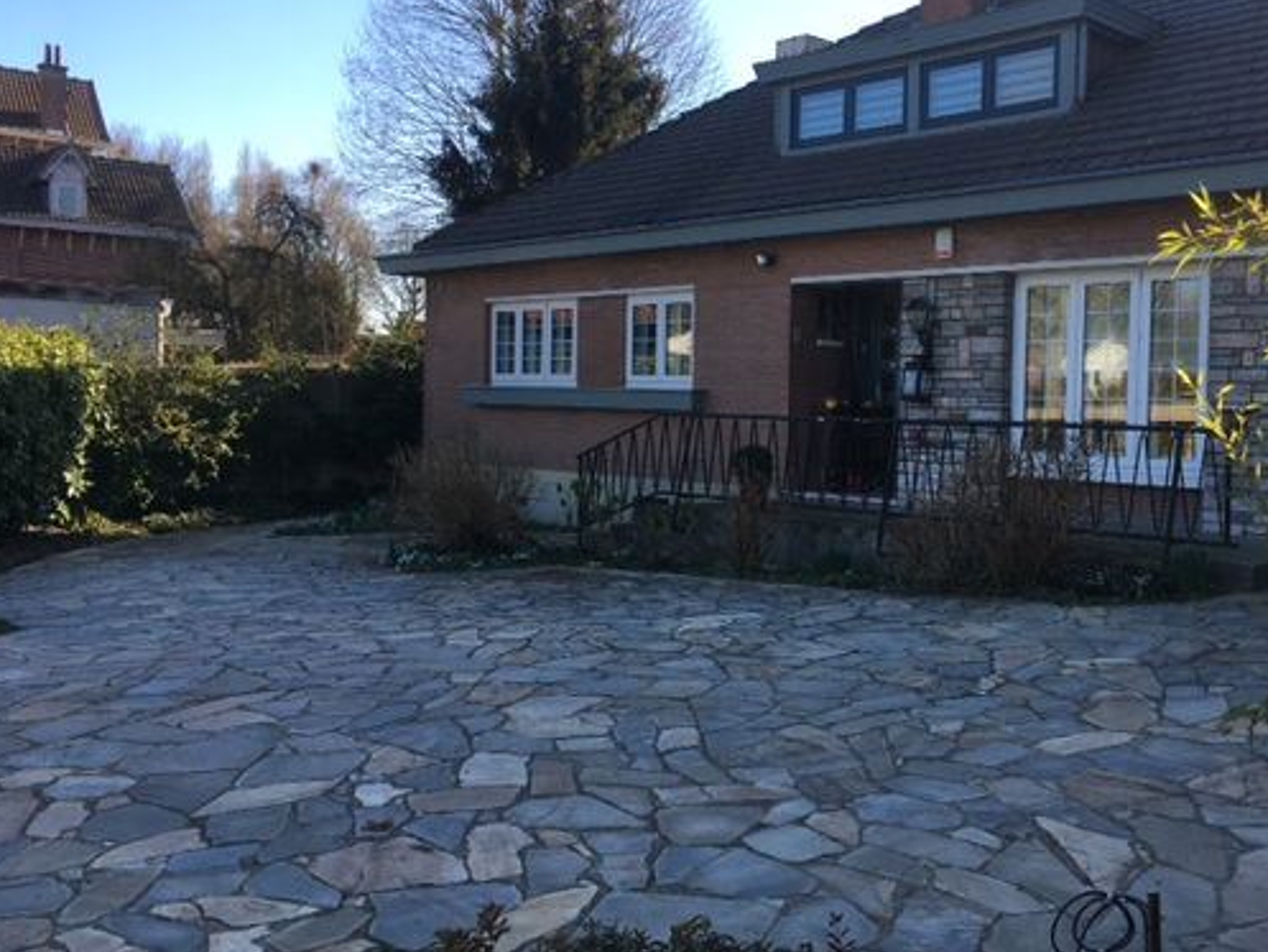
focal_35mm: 35
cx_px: 750
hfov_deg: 52.3
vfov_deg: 40.7
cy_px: 424
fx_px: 1282
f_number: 2.2
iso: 25
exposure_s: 1/460
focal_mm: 4.15
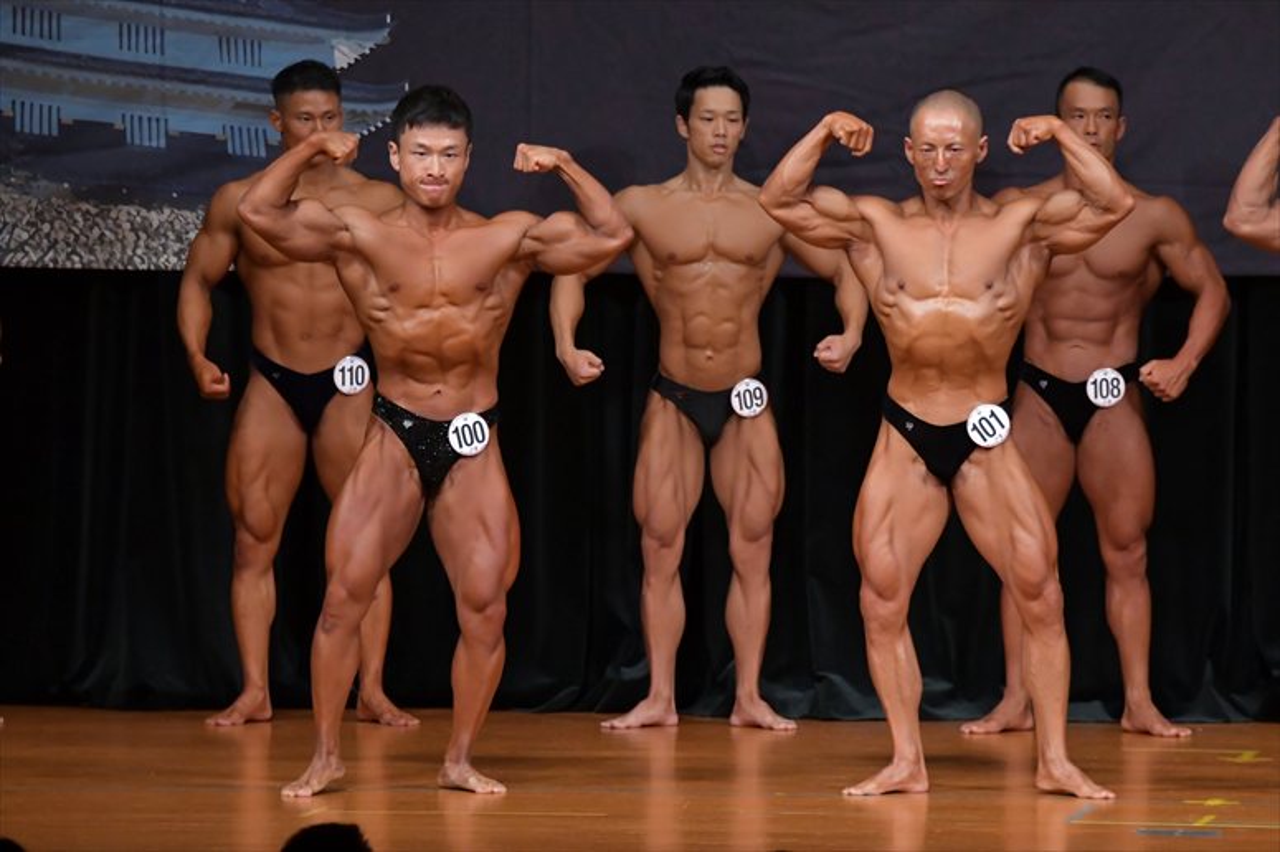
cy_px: 426
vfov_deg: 4.6
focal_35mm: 300
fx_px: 10662
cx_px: 640
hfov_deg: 6.9
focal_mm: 200
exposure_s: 1/400
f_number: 5.6
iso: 4000
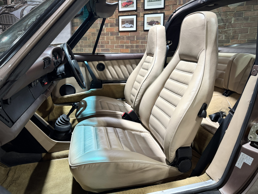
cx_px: 129
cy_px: 97
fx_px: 179
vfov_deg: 56.8
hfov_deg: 71.6
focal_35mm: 24
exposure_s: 1/50
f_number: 1.78
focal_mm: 6.76
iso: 320
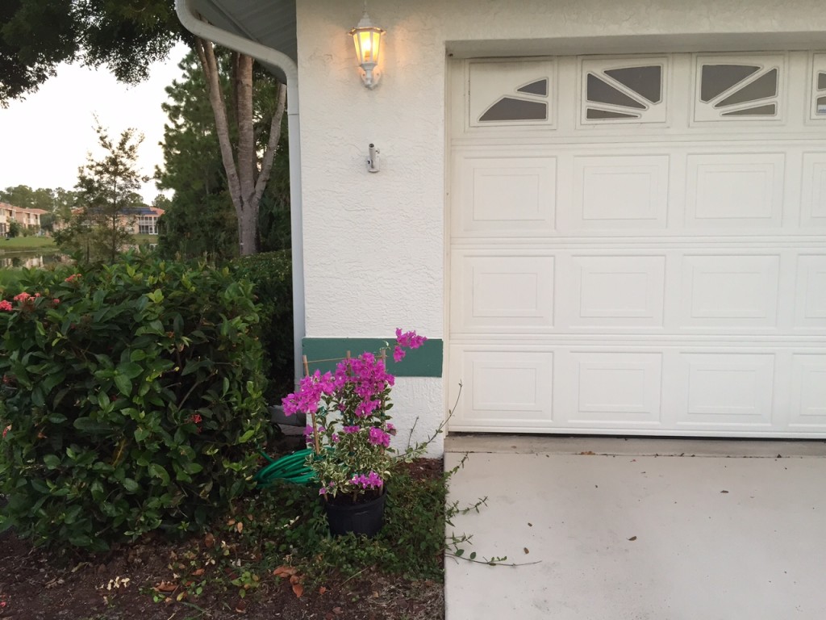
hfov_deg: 61.7
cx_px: 413
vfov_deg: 48.2
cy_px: 310
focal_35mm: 29
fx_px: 692
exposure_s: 1/30
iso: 64
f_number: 2.2
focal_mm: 4.15
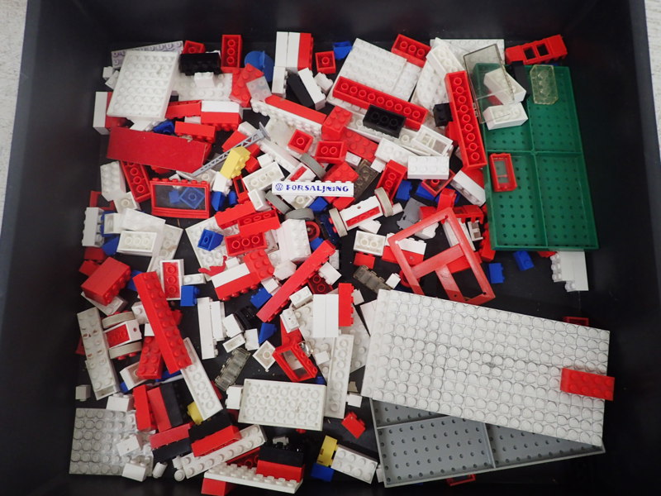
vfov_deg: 54.9
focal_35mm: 25
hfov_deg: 69.4
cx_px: 330
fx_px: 477
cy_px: 248
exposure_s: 1/60
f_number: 2
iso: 160
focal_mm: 4.5
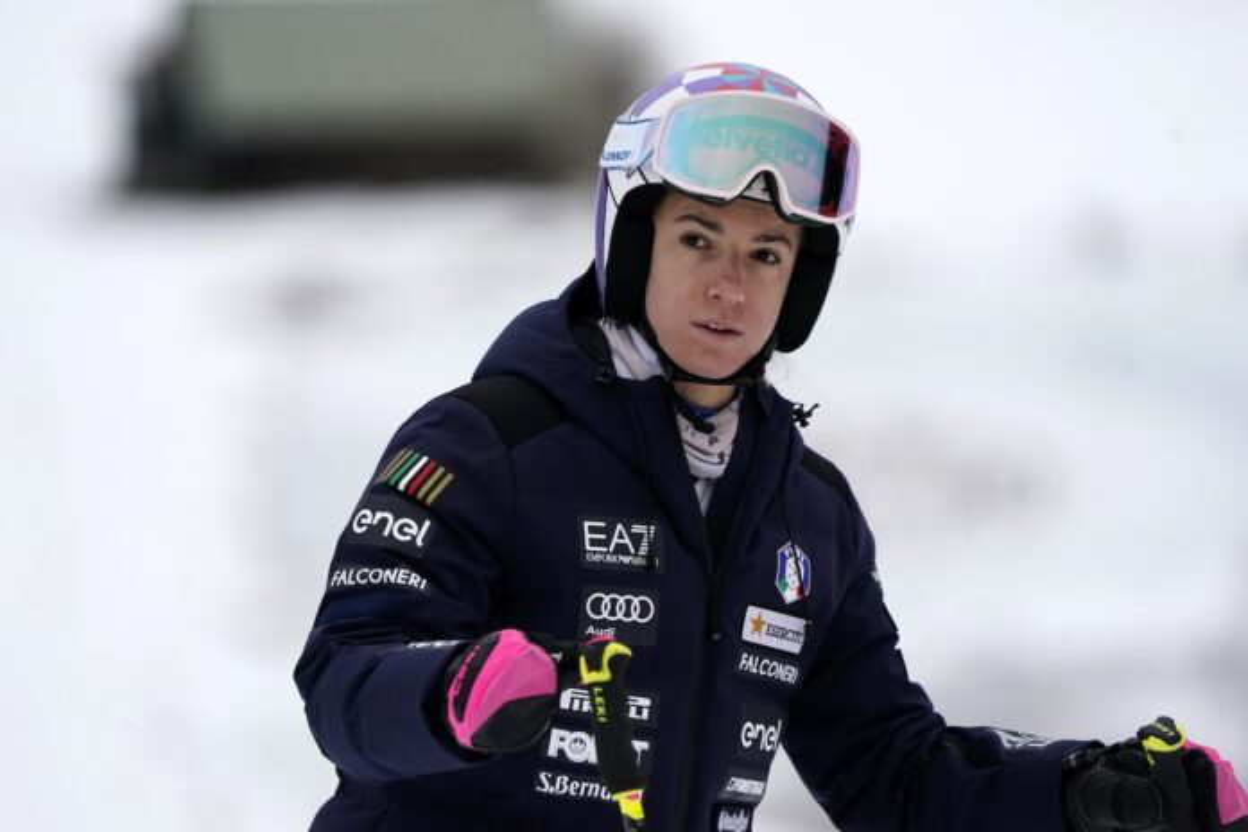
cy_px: 416
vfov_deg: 2.7
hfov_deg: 4.1
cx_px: 624
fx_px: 17332
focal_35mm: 500
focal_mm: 500
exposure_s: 1/1000
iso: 2500
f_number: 6.3
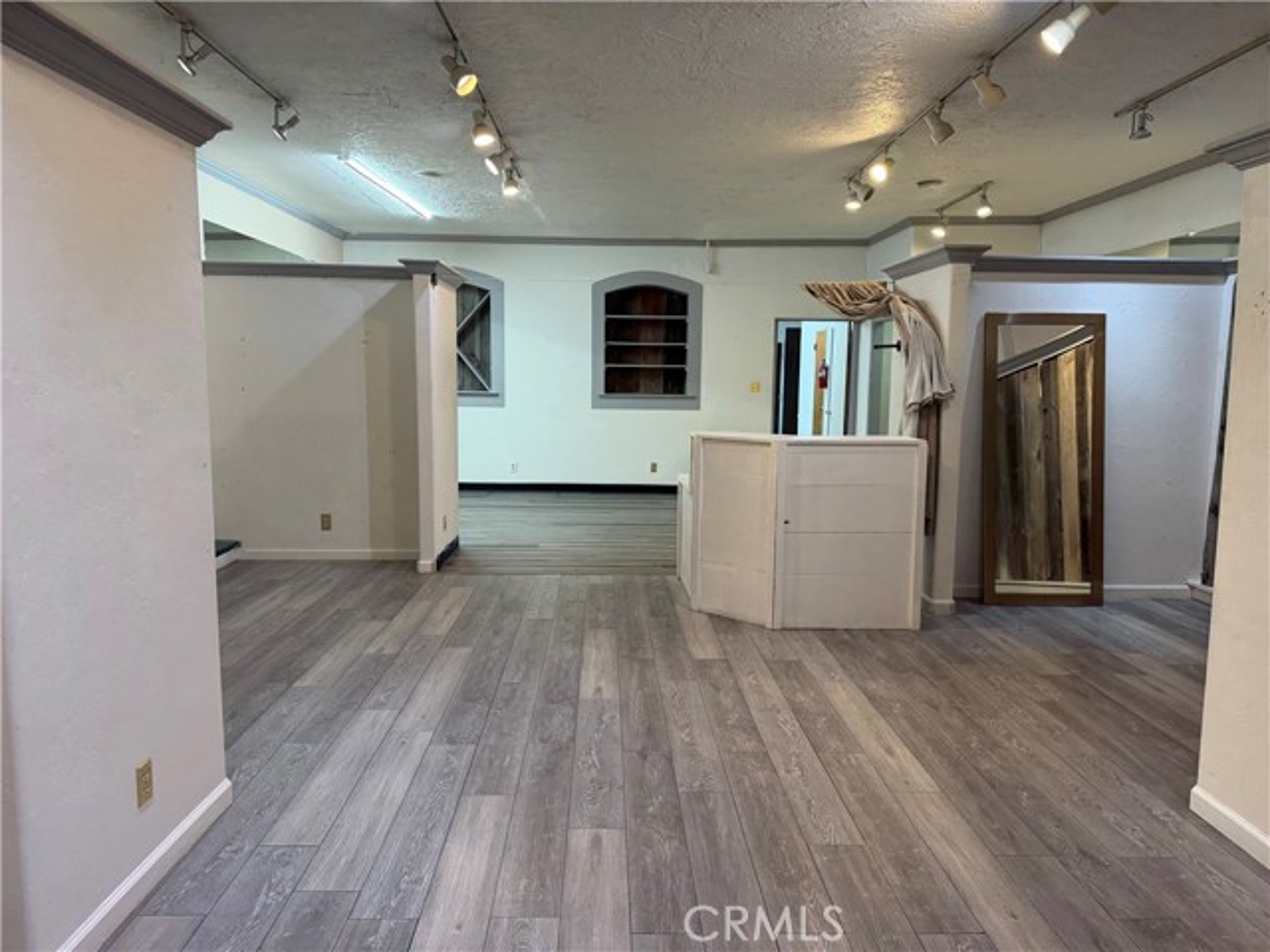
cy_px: 476
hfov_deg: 71.6
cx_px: 635
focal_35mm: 24
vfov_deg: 56.8
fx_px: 881
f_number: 1.78
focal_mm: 6.76
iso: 200
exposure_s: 1/120
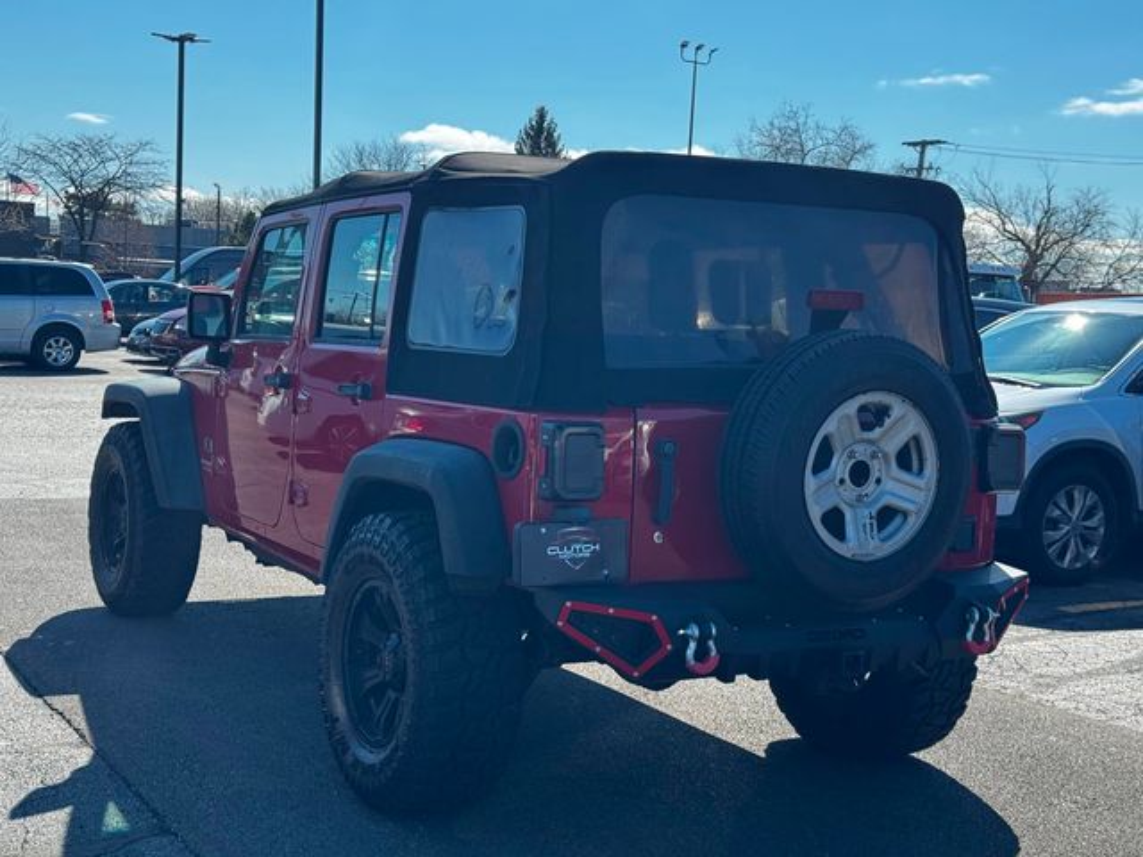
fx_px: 1585
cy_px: 428
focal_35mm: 48
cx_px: 572
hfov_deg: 39.7
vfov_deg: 30.3
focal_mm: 6.76
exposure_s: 1/2179
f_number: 1.78
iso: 64
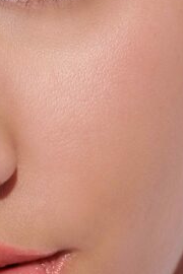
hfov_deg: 3.4
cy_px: 248
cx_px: -44
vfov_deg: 5.1
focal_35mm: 401
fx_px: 3057
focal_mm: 105
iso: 400
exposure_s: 1/200
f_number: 11
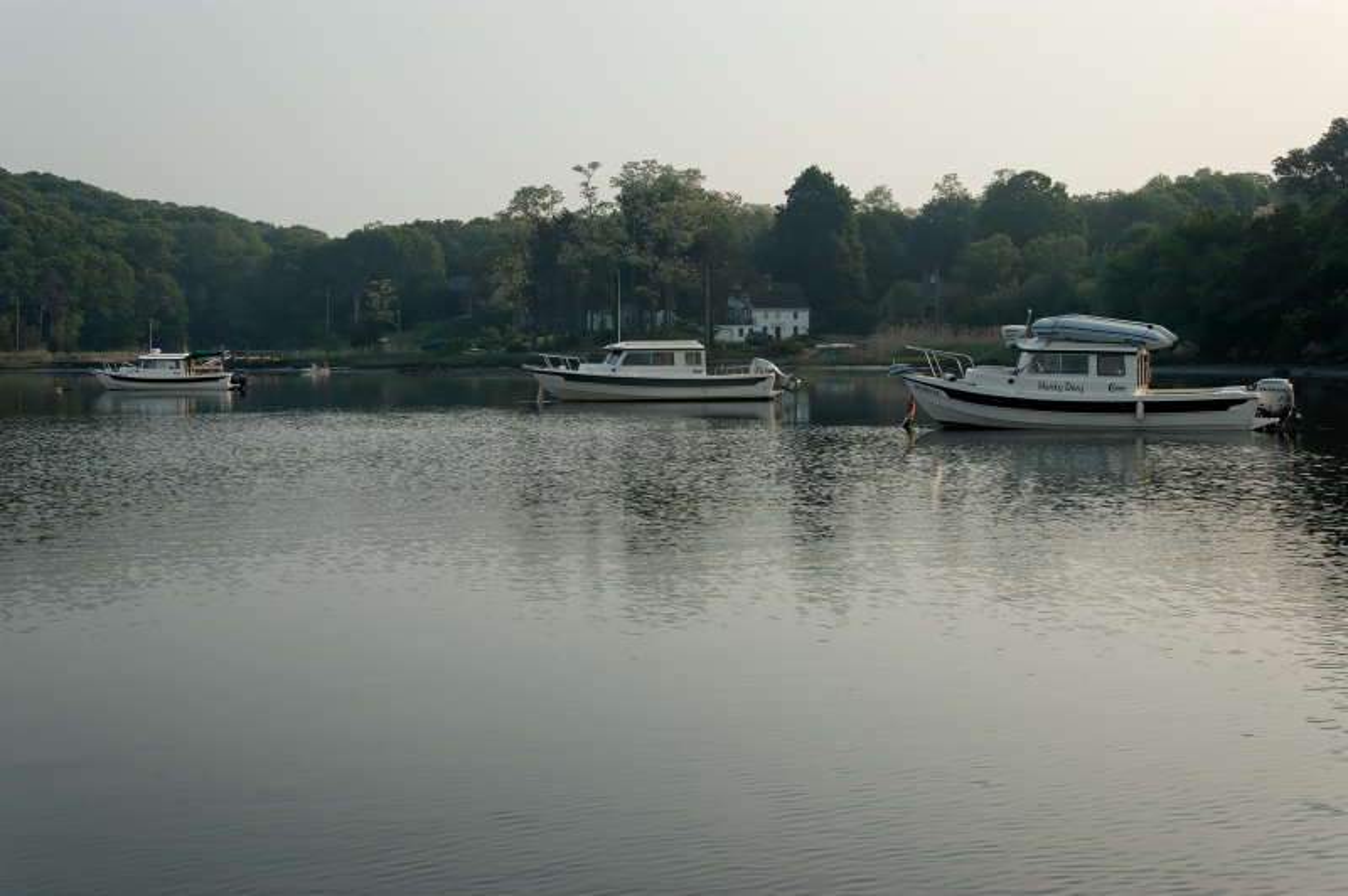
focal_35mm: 52
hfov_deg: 37.9
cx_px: 674
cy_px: 448
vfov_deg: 25.7
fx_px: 1964
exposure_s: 1/100
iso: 200
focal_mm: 35
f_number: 11
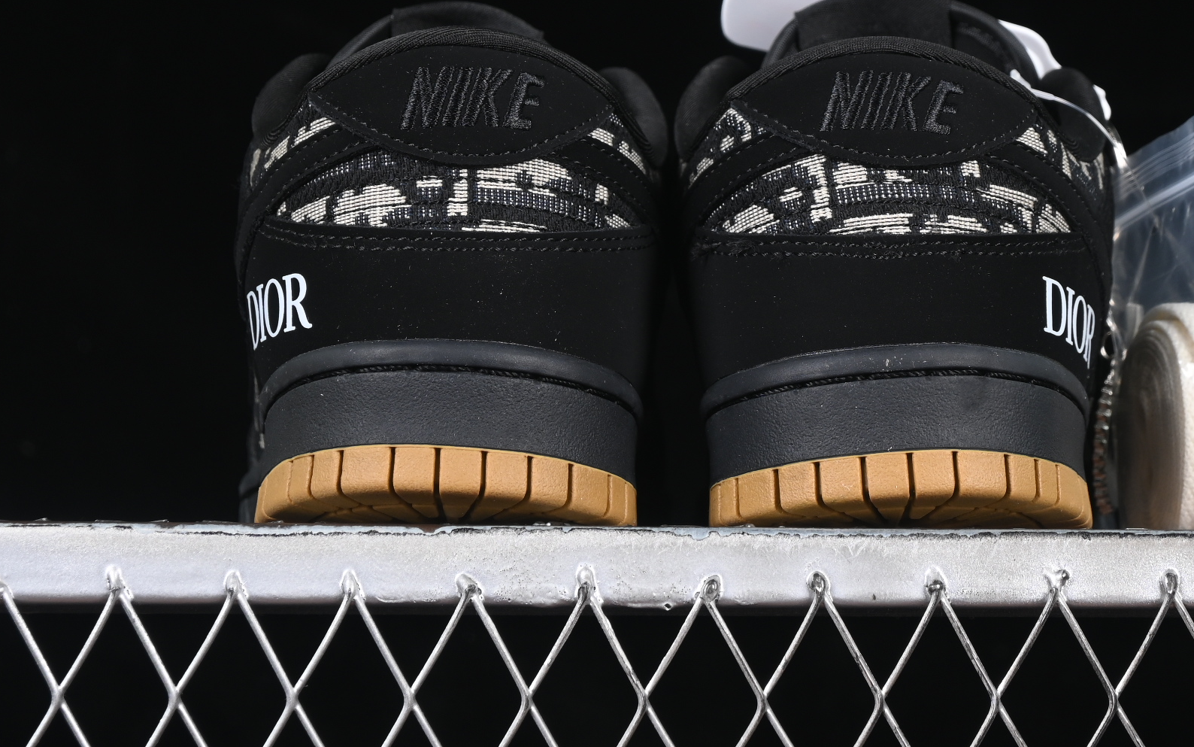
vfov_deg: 9.7
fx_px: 4361
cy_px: 93
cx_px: 747
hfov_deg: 15.6
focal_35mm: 134
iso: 160
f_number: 6.3
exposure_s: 1/50
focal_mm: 50
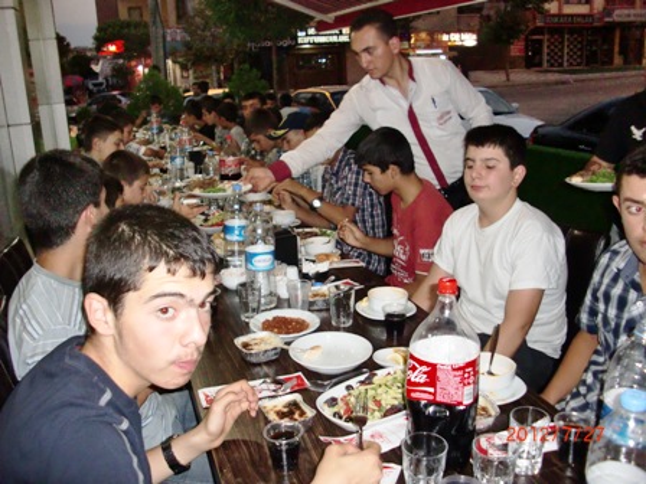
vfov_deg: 39.7
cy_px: 242
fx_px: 672
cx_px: 323
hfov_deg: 51.4
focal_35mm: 36
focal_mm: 6.3
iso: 400
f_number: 2.8
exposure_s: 1/60
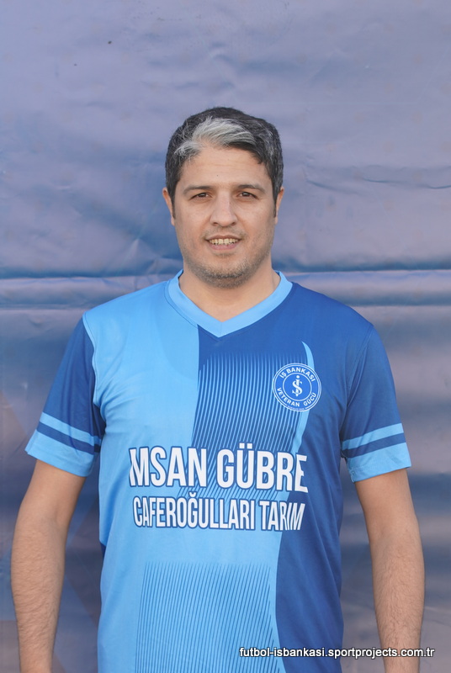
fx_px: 1685
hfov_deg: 15.2
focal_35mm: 90
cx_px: 226
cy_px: 336
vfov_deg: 22.6
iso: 100
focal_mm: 90
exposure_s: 1/160
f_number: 4
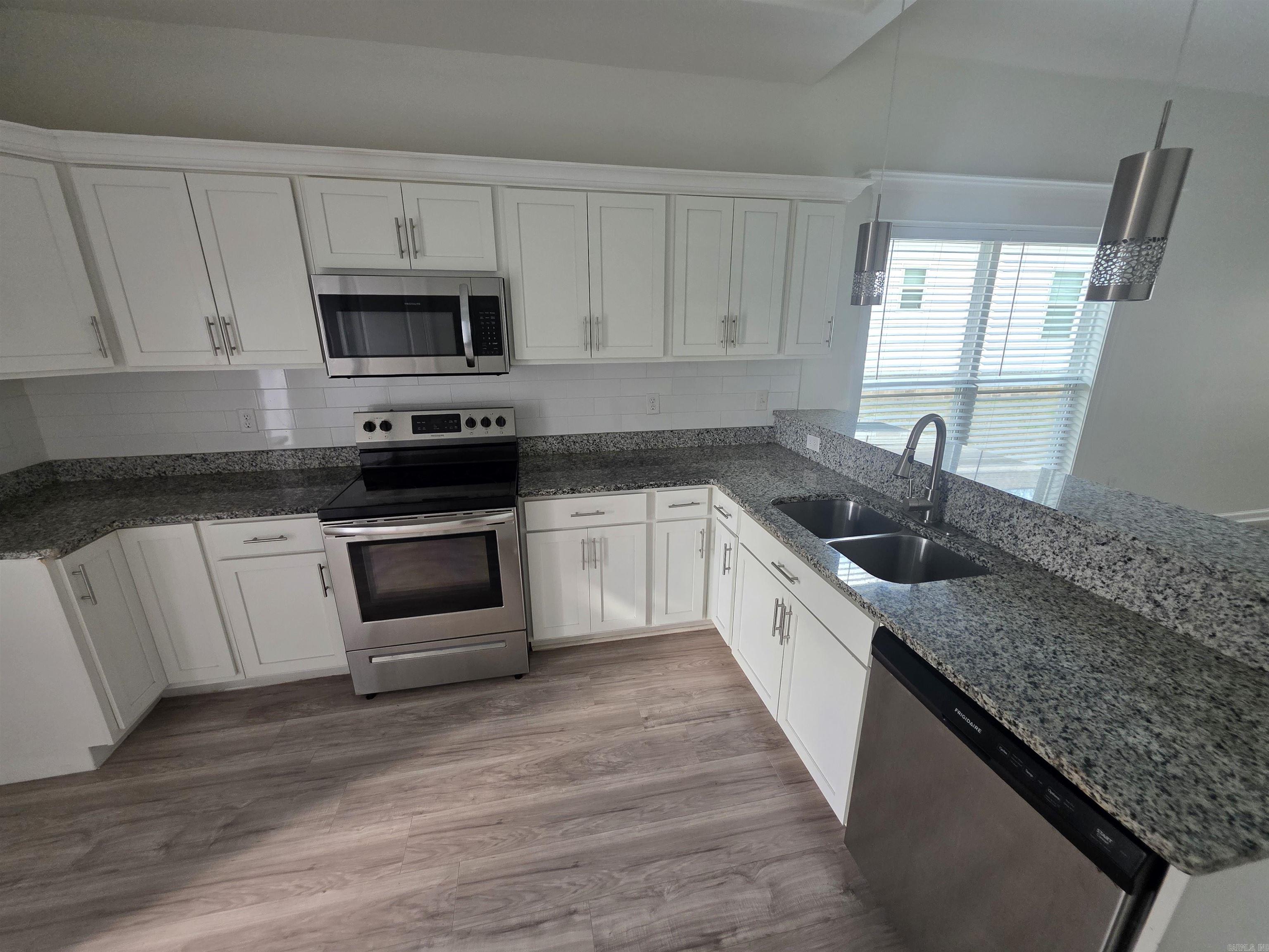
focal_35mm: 13
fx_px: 477
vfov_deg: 89.9
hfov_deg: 106.2
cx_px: 634
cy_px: 476
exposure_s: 1/120
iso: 250
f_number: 1.9
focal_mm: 2.2
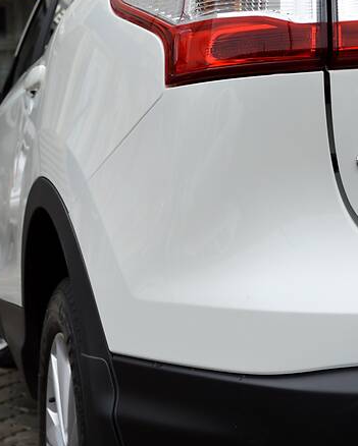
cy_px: 263
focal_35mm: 77
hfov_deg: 19.9
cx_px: 171
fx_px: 1019
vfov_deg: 24.7
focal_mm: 30
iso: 280
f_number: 5.6
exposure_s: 1/125
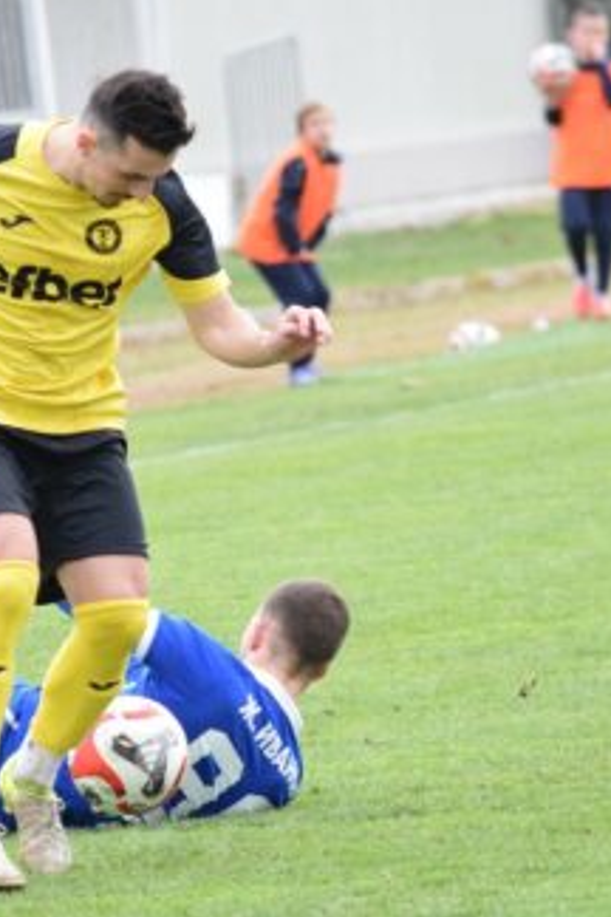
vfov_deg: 3.8
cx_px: 173
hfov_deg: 2.5
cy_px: 473
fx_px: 13746
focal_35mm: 540
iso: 1600
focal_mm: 185
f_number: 5
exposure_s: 1/800
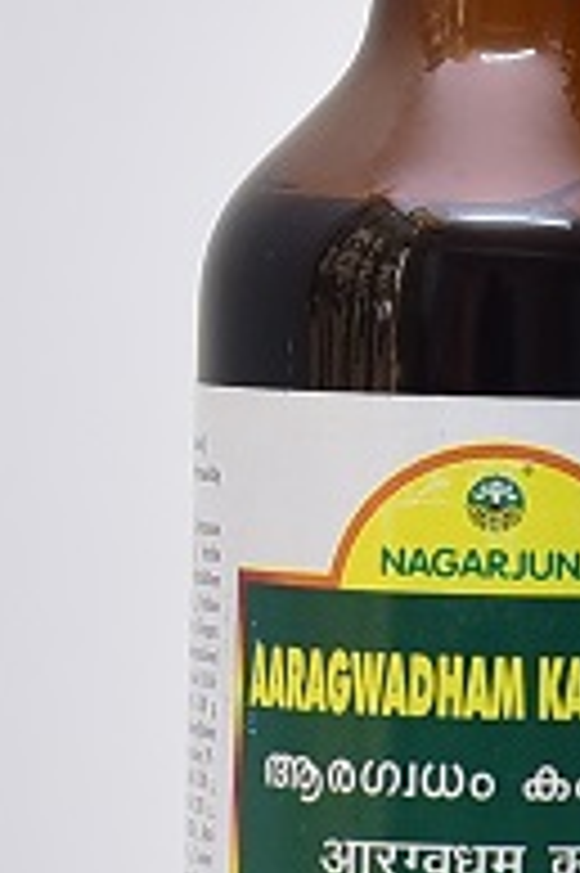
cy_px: 621
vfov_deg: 17.1
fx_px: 2881
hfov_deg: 11.4
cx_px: 540
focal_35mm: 119
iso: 1250
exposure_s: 1/100
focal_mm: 44
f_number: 4
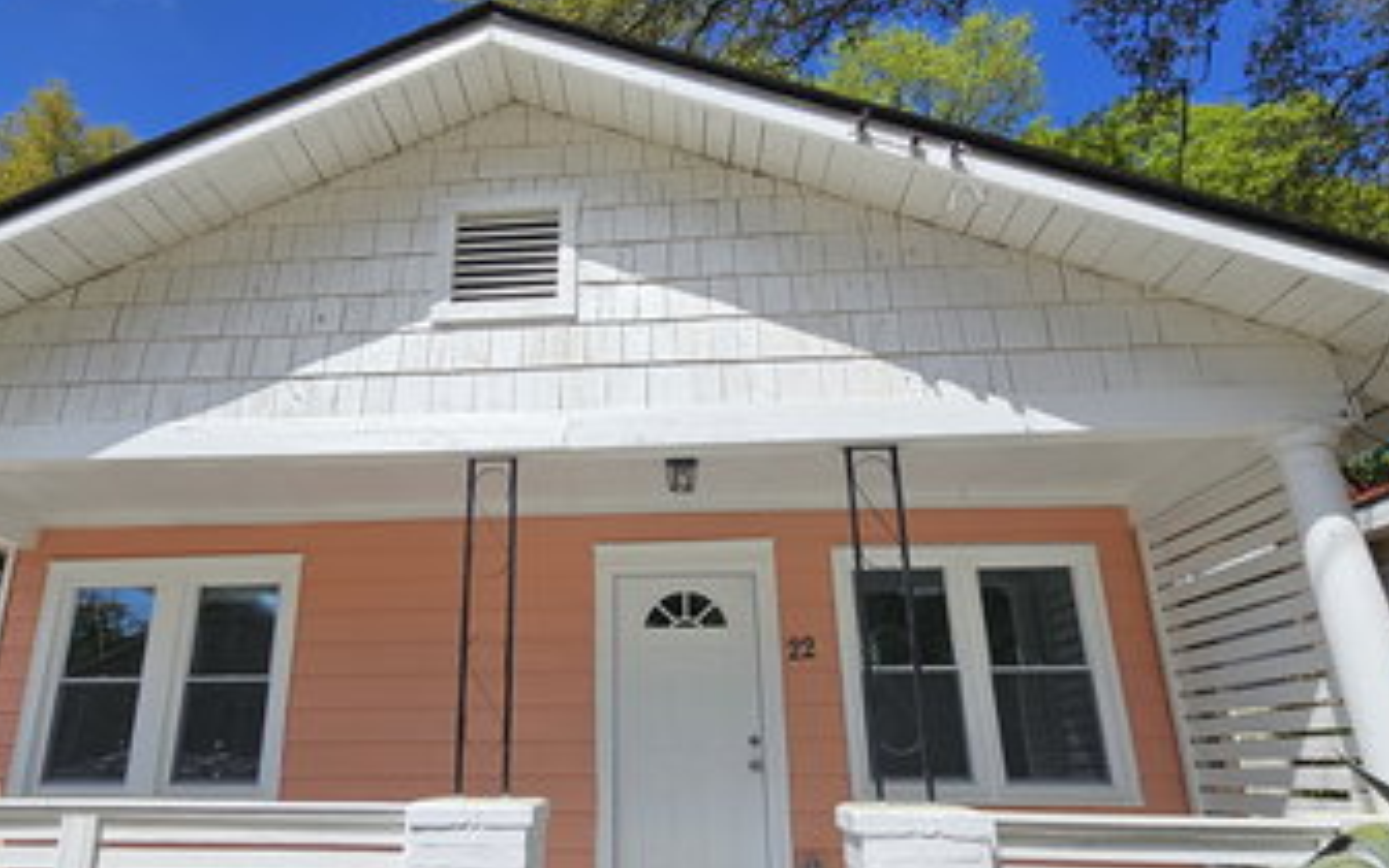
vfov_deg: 57.2
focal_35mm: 21
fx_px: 795
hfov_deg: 81.6
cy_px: 475
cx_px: 583
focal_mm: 2.2
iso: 50
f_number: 2.2
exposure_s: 1/3892
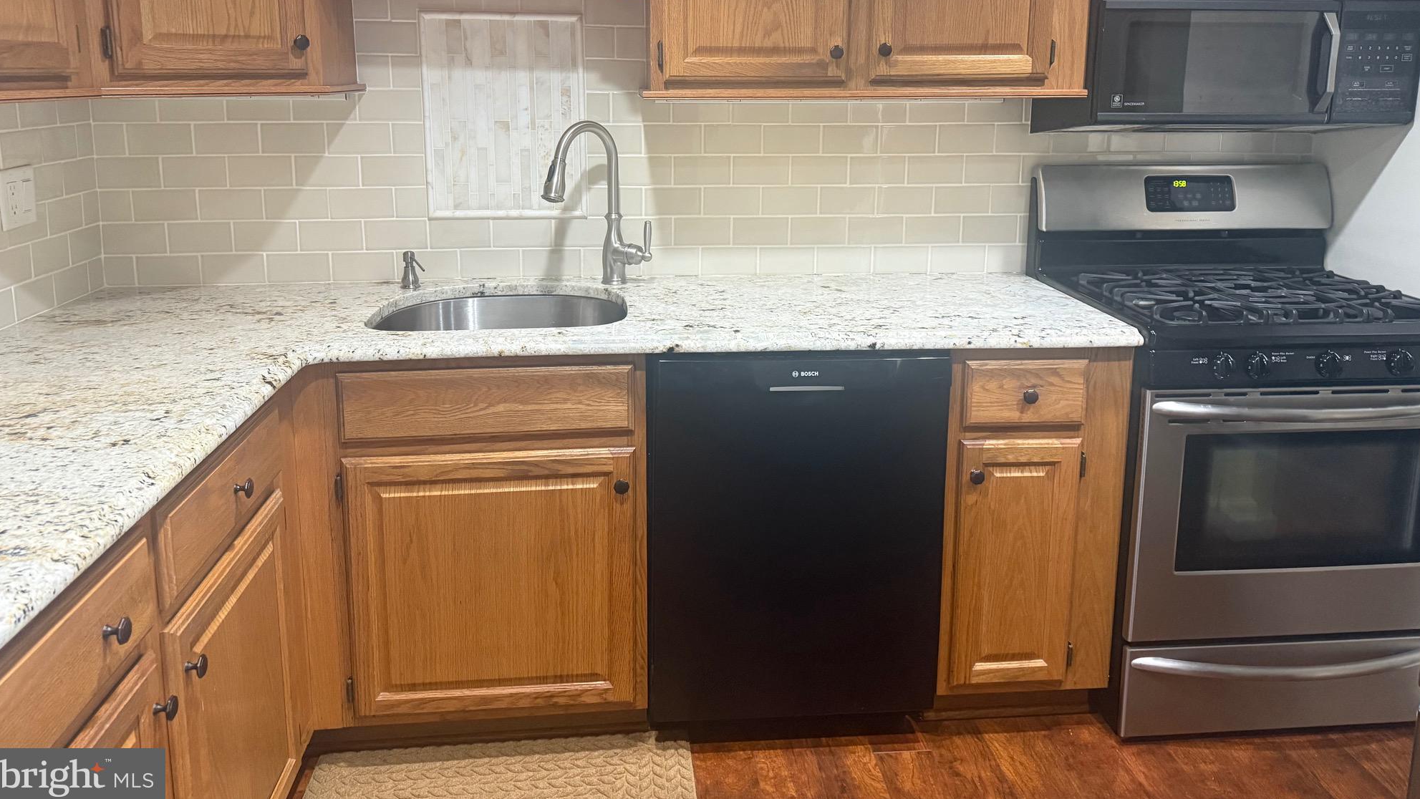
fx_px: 1017
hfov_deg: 69.9
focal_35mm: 27
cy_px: 257
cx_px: 720
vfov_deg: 42.3
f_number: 1.78
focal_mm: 6.76
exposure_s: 1/60
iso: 500
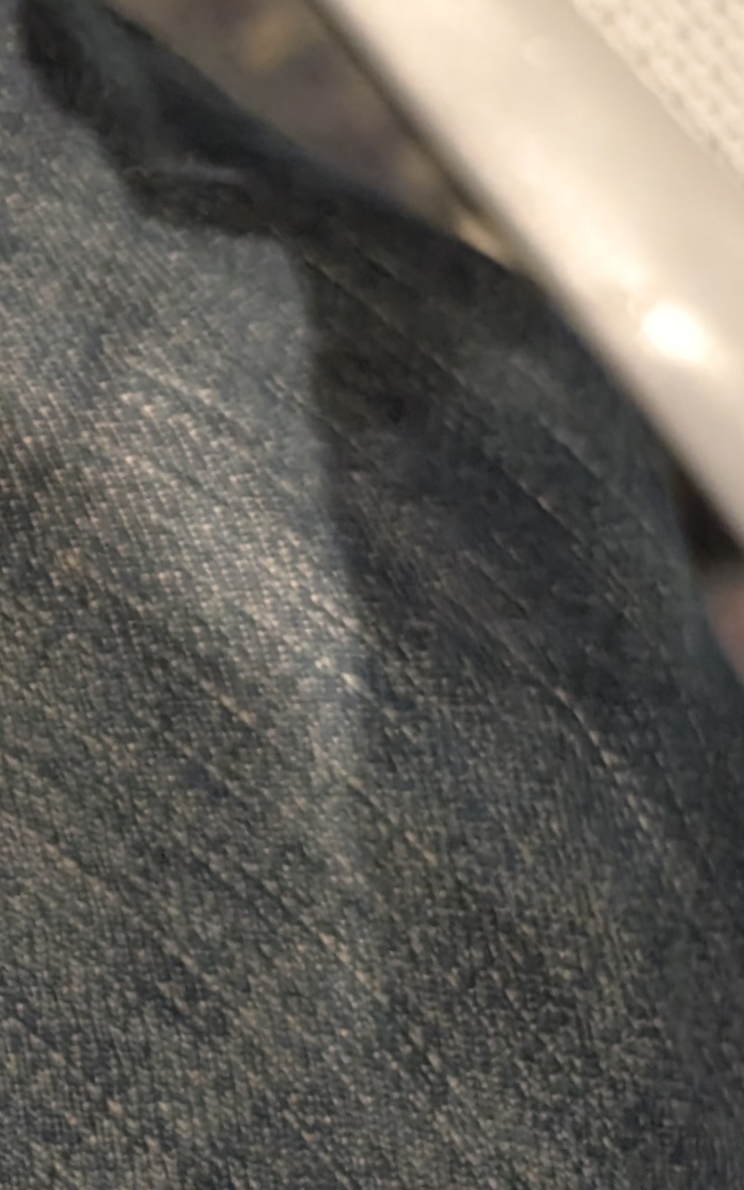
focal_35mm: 87
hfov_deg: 12.8
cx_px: -804
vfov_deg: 23.0
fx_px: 2822
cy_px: 30
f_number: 1.68
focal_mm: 6.9
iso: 1747
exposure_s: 1/30.4
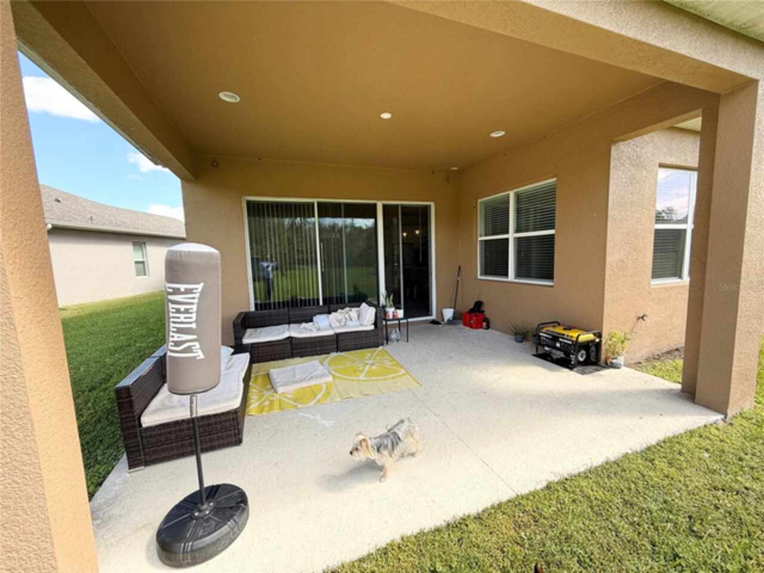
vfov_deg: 85.7
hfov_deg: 102.1
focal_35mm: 14
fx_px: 309
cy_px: 286
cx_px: 382
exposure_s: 1/240
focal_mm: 2.22
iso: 50
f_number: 2.2
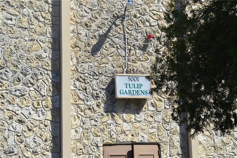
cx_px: 118
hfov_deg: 24.6
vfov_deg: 16.5
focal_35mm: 82
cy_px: 79
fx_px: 543
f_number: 7.1
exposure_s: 1/200
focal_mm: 55
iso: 100
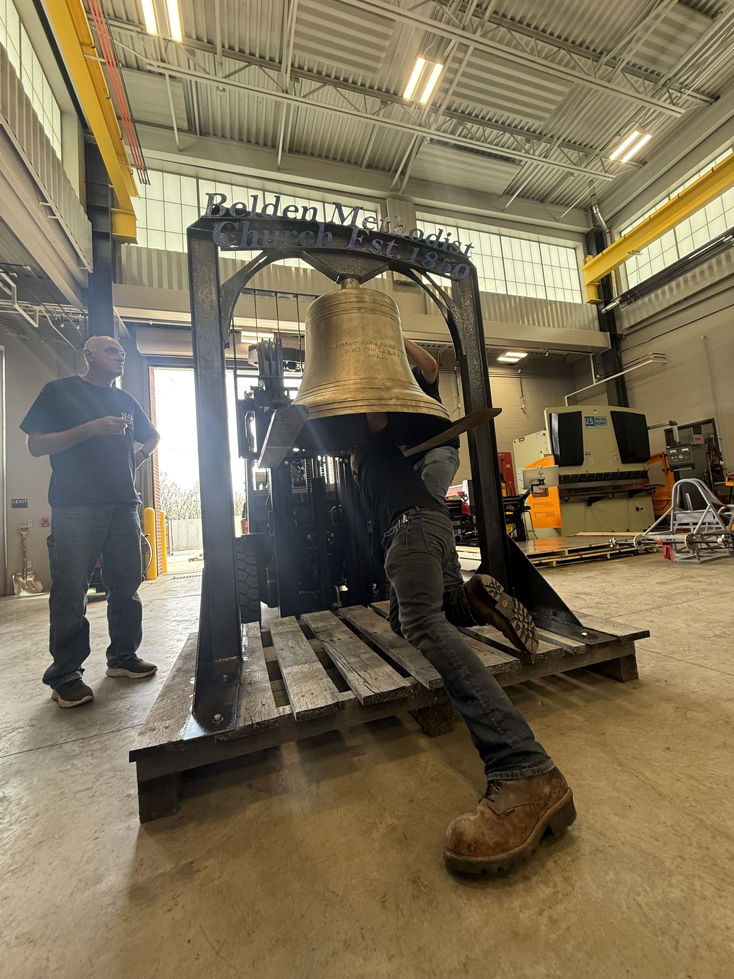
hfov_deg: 85.7
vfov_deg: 102.1
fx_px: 396
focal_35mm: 14
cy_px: 490
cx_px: 367
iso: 125
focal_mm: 2.22
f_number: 2.2
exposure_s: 1/99
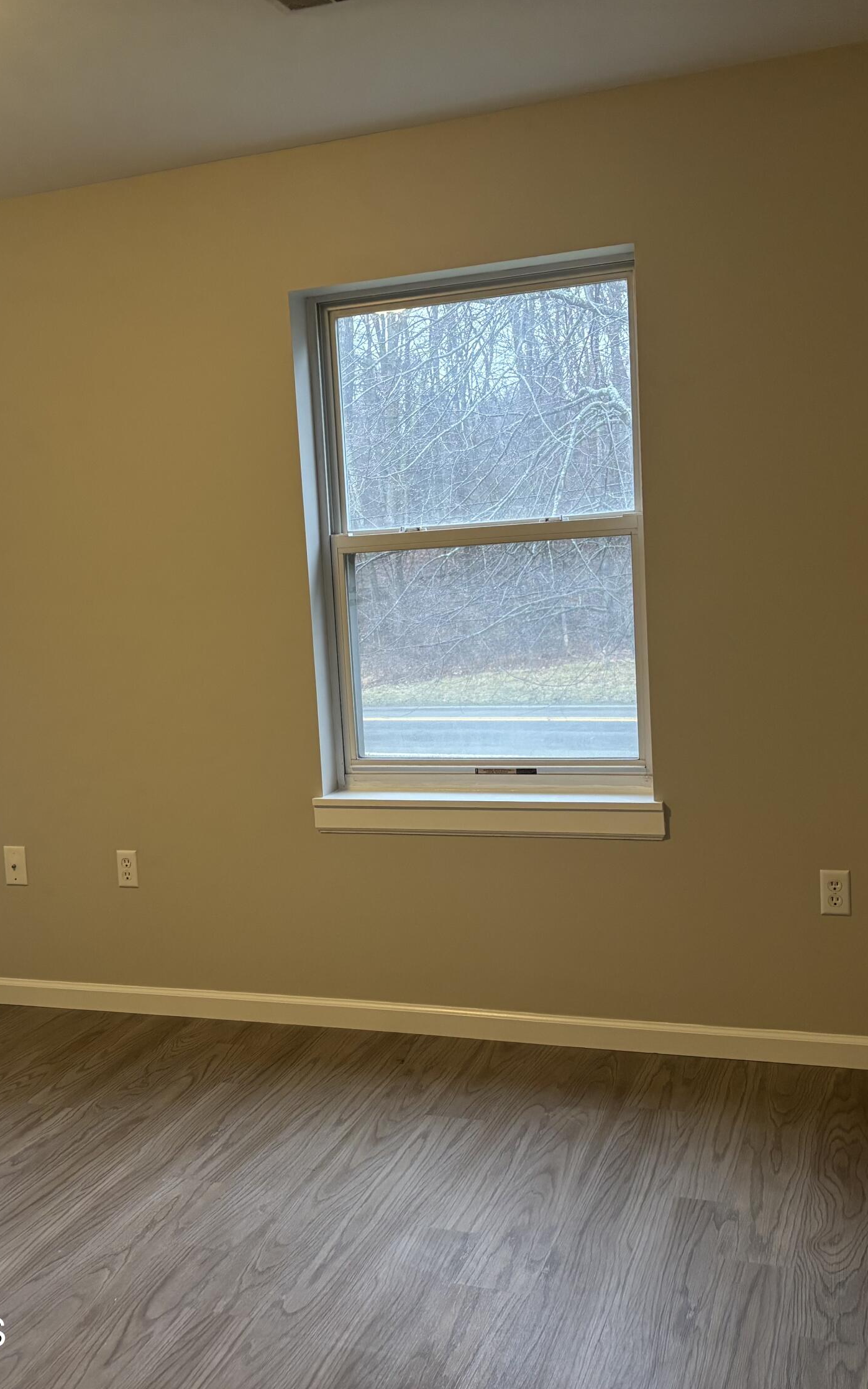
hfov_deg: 34.4
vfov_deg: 52.7
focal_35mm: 37
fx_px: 1400
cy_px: 697
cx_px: 358
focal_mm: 5.96
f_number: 1.6
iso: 200
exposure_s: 1/60
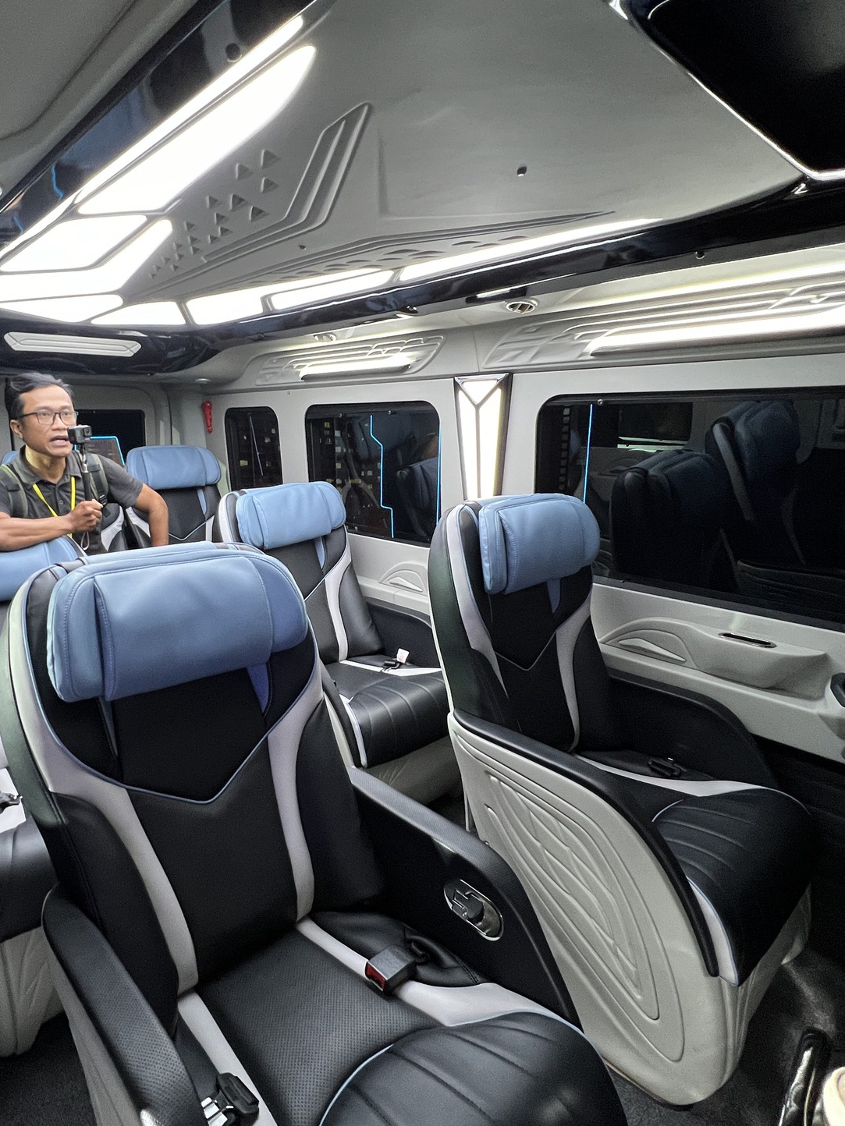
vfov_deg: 87.8
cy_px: 565
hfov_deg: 70.1
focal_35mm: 18
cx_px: 301
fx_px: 586
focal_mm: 1.57
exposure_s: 1/41
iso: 250
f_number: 1.8
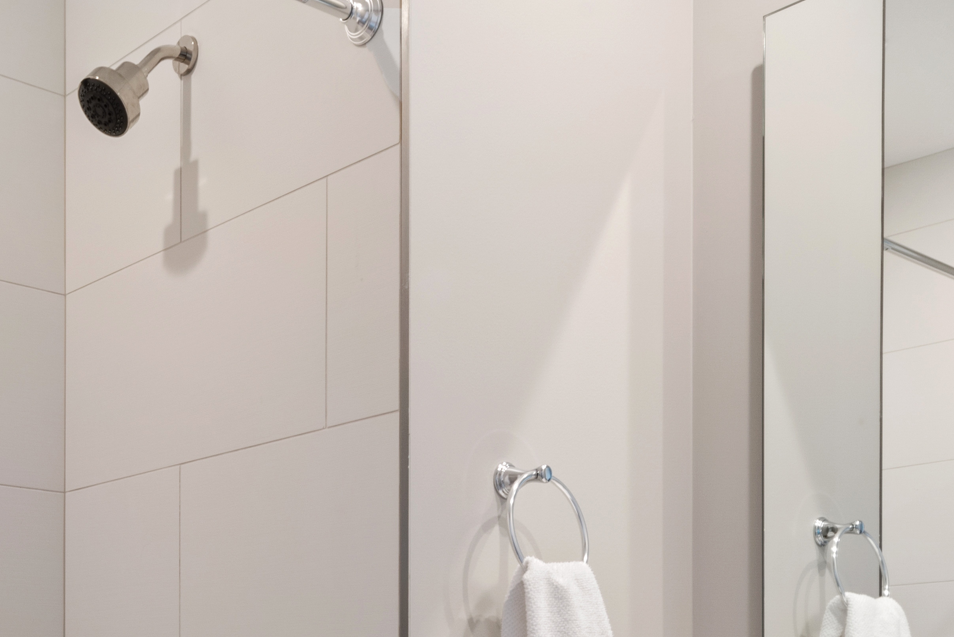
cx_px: 266
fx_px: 1458
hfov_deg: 35.6
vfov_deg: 22.4
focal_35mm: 55
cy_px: 795
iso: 100
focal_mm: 18
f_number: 10
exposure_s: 2.5
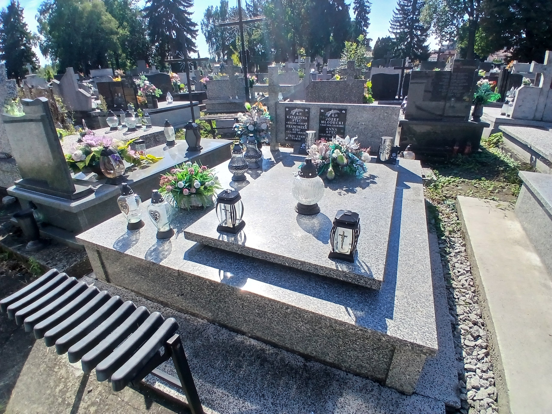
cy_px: 207
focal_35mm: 17
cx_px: 276
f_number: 2.2
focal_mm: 1.4
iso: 50
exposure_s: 1/1110
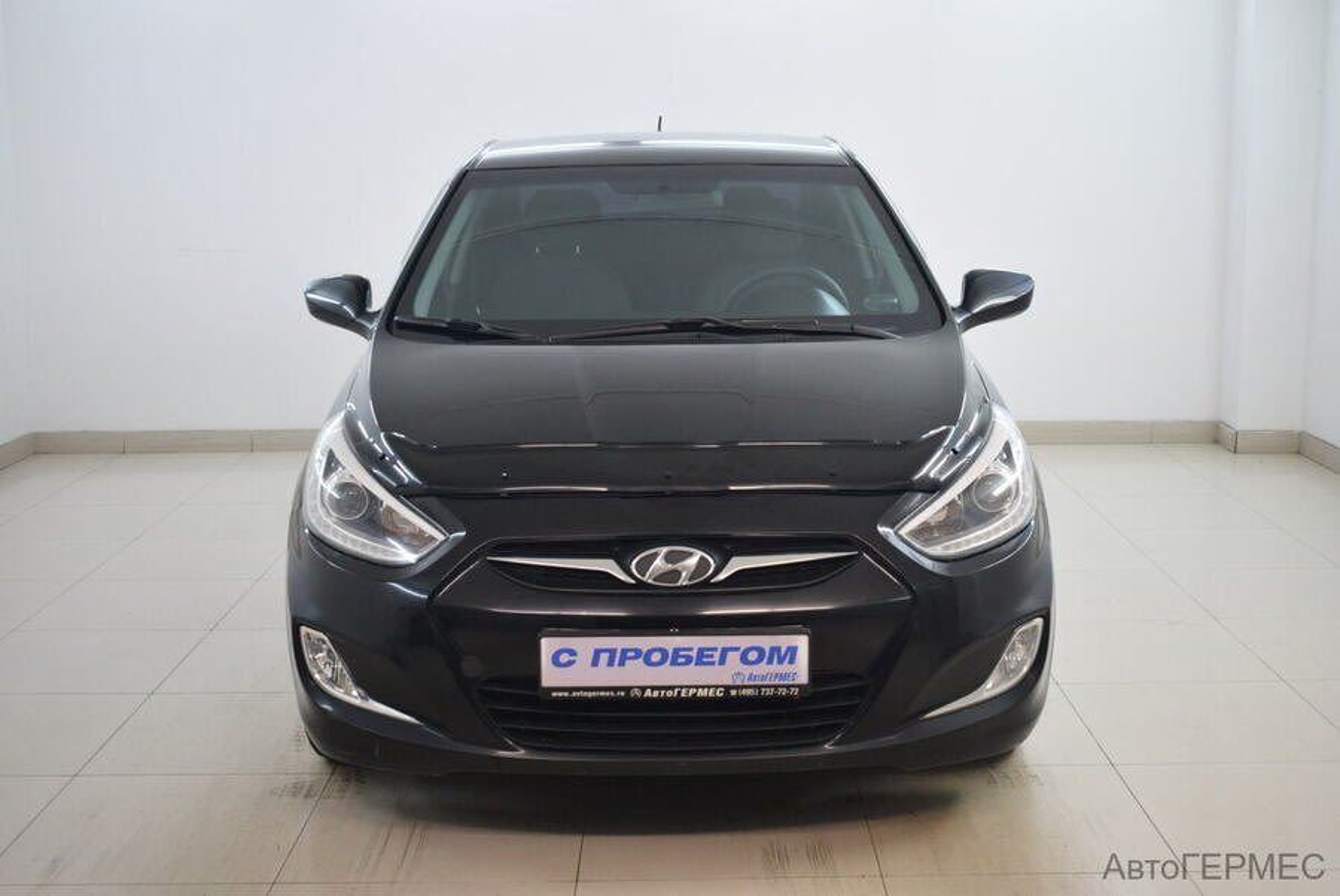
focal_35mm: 46
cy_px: 448
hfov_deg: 42.3
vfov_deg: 29.0
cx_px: 670
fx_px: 1732
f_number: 4.2
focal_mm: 31
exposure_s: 1/100
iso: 1000
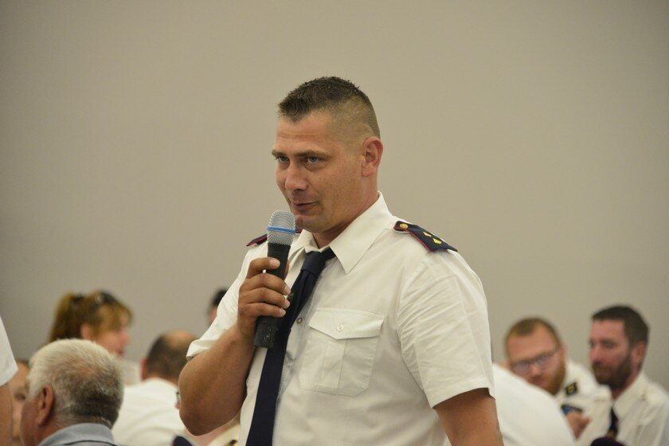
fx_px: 3716
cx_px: 334
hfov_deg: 10.3
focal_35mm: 200
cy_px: 223
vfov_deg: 6.9
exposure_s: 1/125
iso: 4000
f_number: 5.6
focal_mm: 200
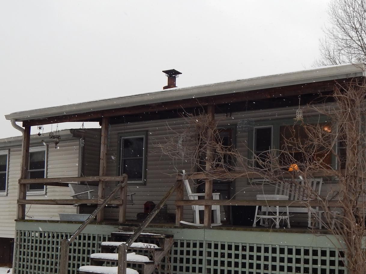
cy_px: 184
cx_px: 216
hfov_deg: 40.3
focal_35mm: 47
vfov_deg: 30.6
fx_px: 497
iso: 125
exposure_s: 1/250
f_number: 3.2
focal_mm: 5.1
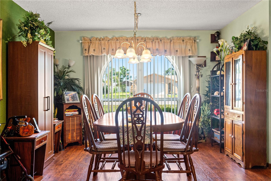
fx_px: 226
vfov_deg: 43.6
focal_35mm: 30
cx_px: 136
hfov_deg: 61.9
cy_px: 90
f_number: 7.1
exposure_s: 1/8
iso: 400
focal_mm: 20
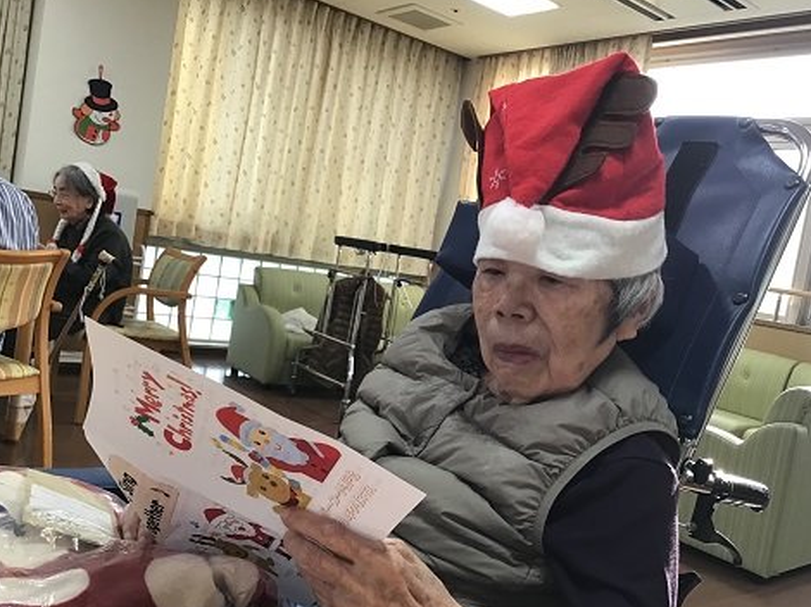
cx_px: 419
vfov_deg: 42.9
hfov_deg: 55.4
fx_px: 773
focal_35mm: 33
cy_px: 311
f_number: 2.4
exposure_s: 1/30
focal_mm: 3.3
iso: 32
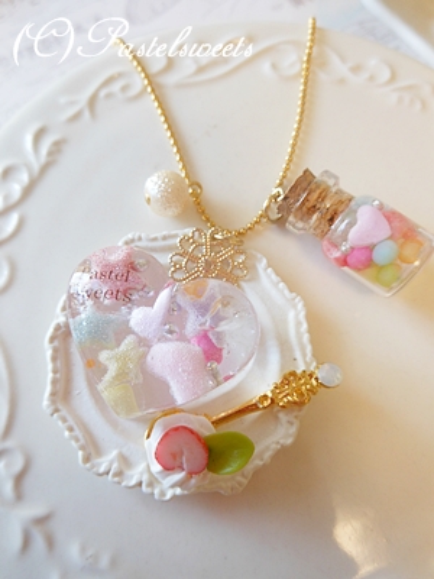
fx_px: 418
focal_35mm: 25
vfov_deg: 69.4
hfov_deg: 54.9
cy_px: 290
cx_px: 217
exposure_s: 1/30
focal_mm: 4.5
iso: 80
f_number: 3.2
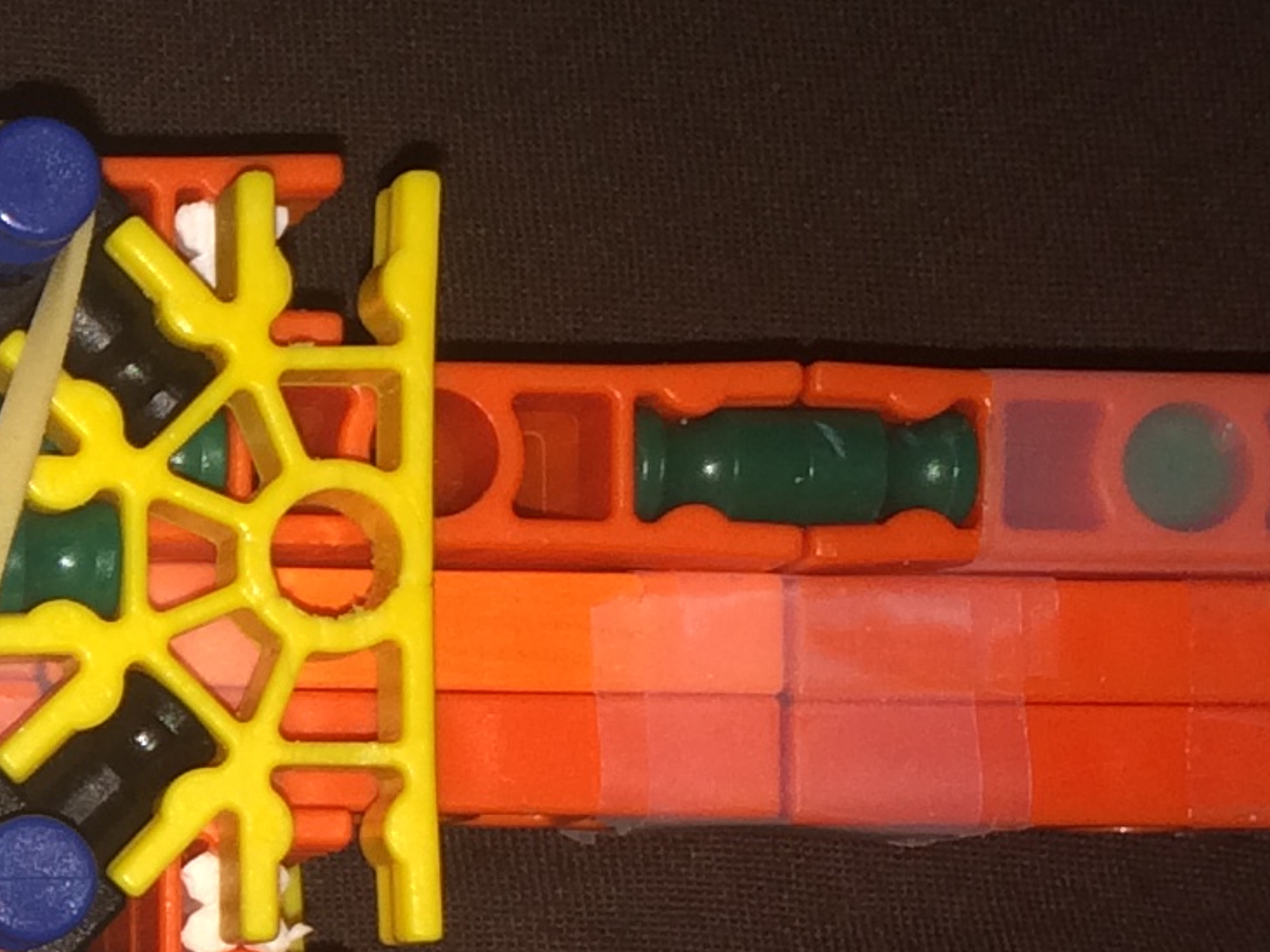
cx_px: -749
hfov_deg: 13.7
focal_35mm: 134
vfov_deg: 11.0
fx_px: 4915
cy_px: 888
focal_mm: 4.12
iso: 32
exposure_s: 1/49
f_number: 2.2
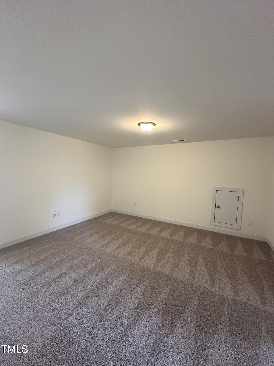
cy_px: 183
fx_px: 148
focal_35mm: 14
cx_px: 137
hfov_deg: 85.7
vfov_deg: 102.1
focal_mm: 2.22
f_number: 2.2
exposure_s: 1/60
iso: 250
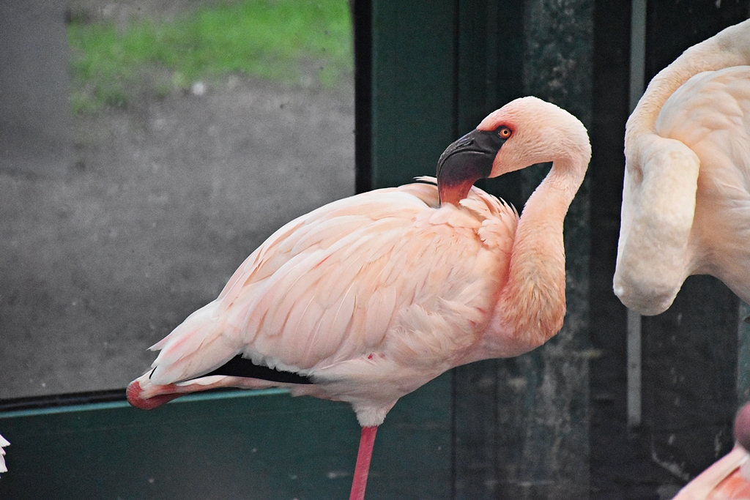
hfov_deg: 9.8
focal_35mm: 210
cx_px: 375
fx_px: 4375
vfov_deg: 6.5
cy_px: 250
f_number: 5.6
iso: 9000
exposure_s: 1/500
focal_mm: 140
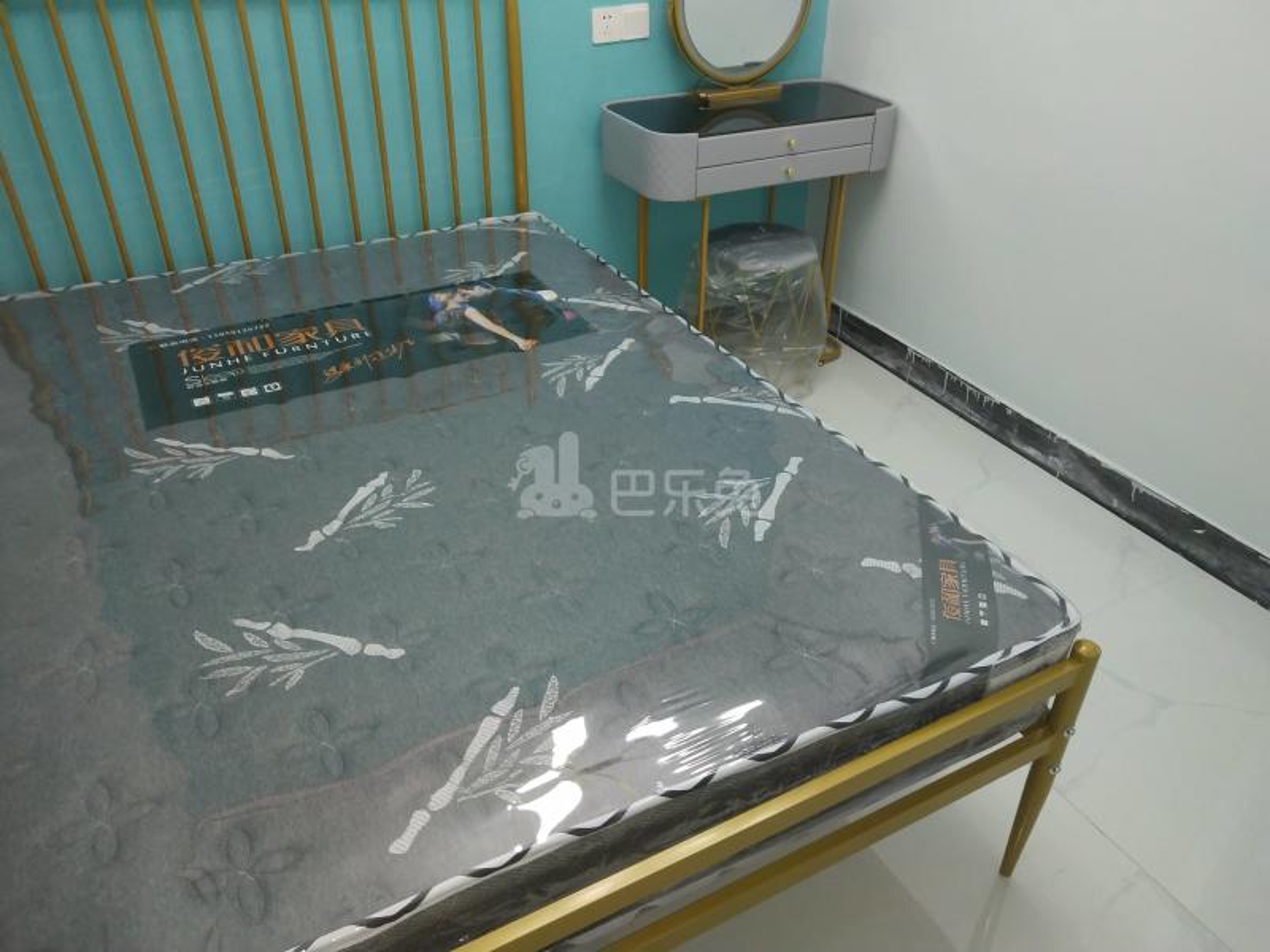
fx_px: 1101
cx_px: 635
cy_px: 476
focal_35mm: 30
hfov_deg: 60.0
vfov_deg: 46.8
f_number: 1.8
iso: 260
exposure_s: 1/50
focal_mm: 3.95
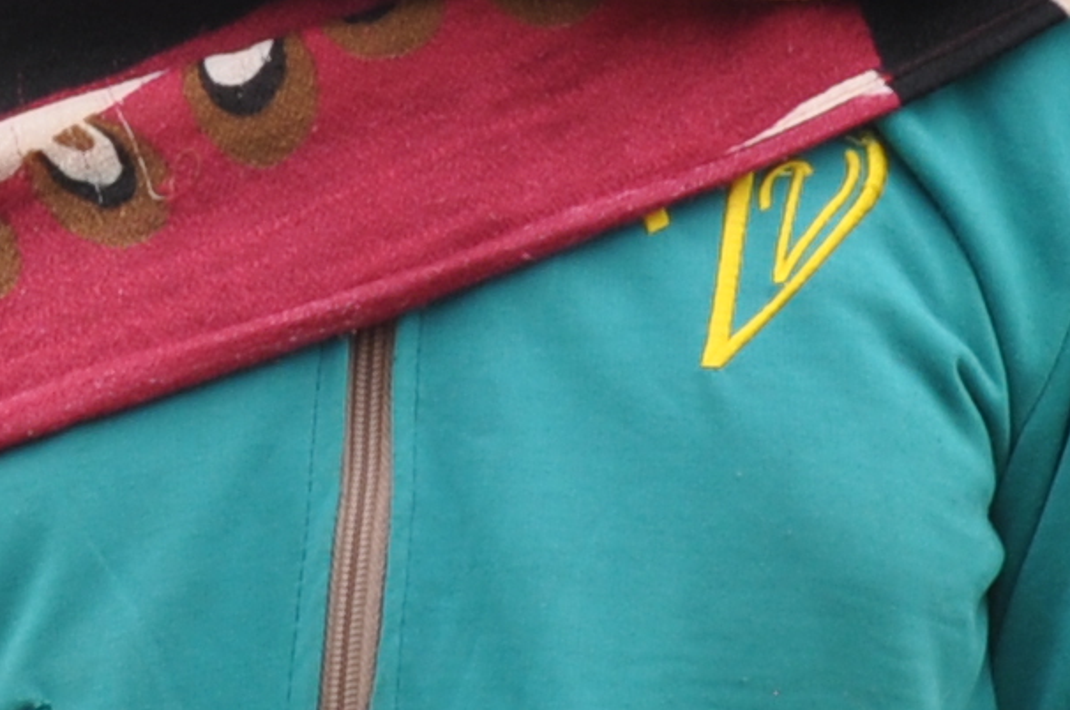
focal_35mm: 266
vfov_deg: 5.1
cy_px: -122
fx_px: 7880
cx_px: 138
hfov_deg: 7.7
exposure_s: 1/100
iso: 200
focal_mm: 25
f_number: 10
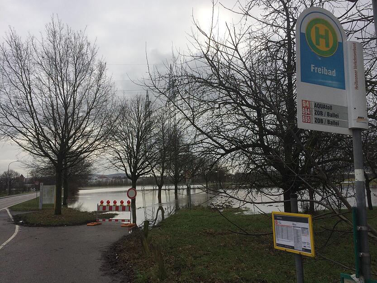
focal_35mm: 29
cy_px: 142
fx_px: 316
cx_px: 188
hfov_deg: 61.7
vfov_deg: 48.2
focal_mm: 4.15
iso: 32
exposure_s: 1/954
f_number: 2.2
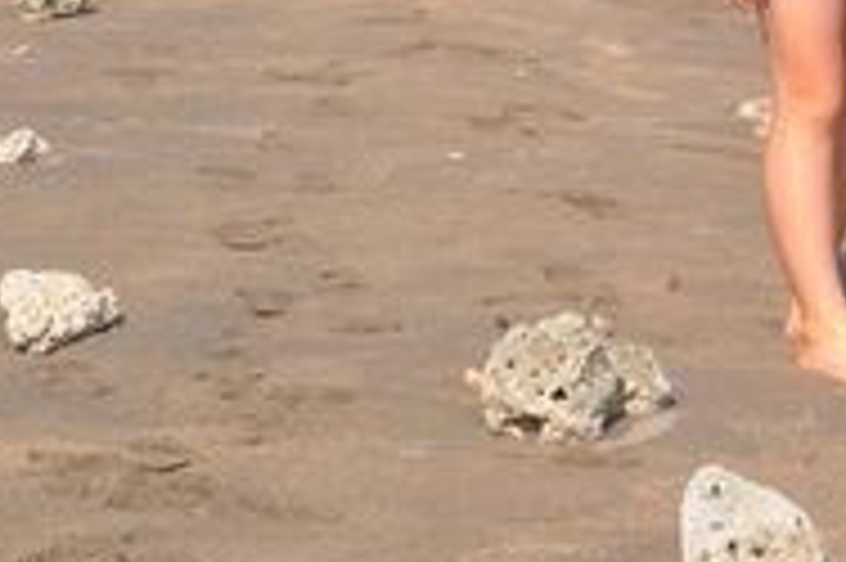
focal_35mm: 203
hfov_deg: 9.6
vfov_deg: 6.6
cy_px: -454
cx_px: 1512
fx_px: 4766
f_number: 9
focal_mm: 34
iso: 200
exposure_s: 1/320
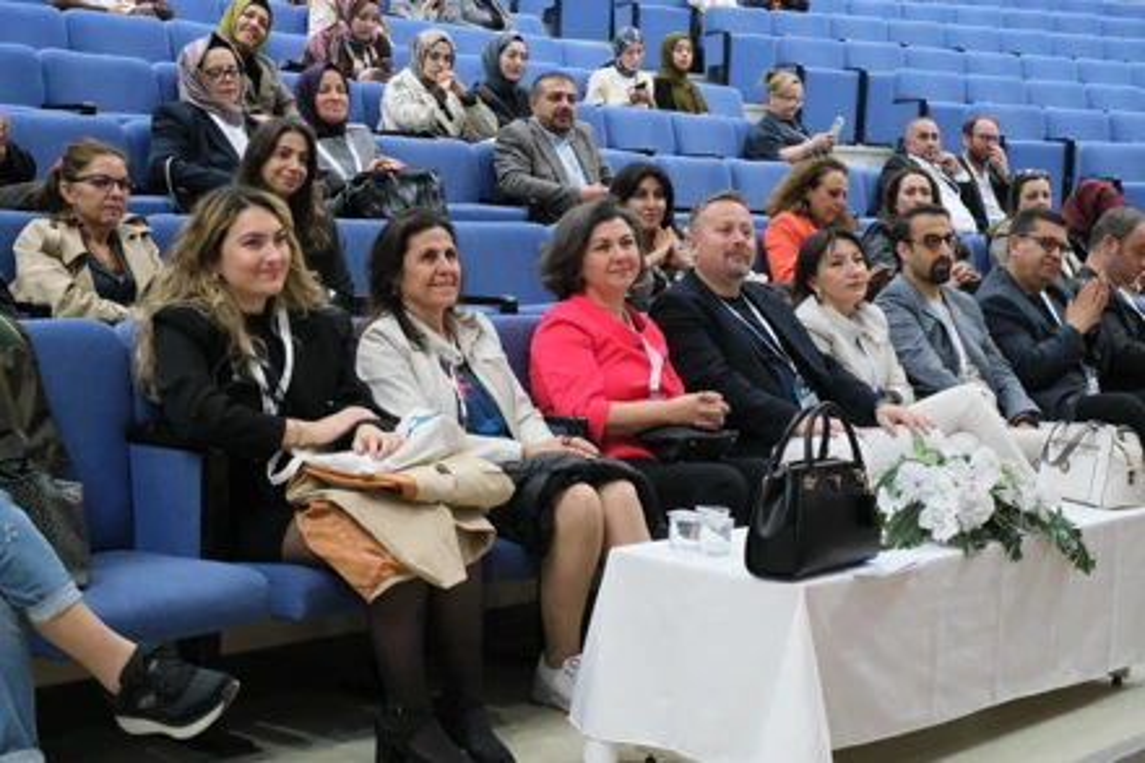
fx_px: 1876
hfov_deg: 33.9
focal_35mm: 59
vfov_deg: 23.0
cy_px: 382
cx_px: 572
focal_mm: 39.6
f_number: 5.6
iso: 6400
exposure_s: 1/27
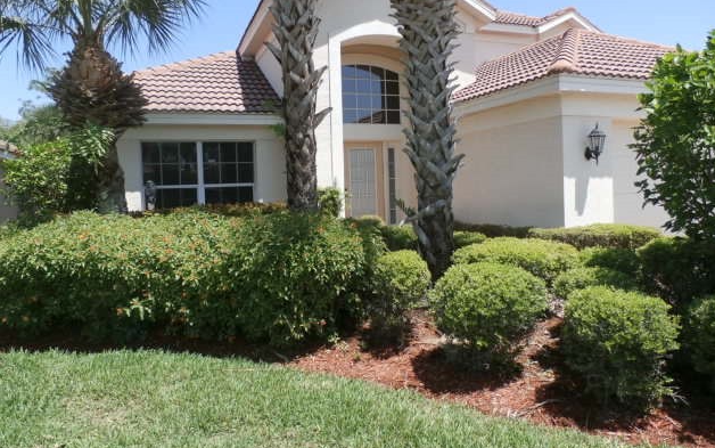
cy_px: 198
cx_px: 363
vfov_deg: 46.0
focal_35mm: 27
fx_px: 526
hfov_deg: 68.4
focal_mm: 4.5
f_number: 3
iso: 100
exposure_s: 1/640
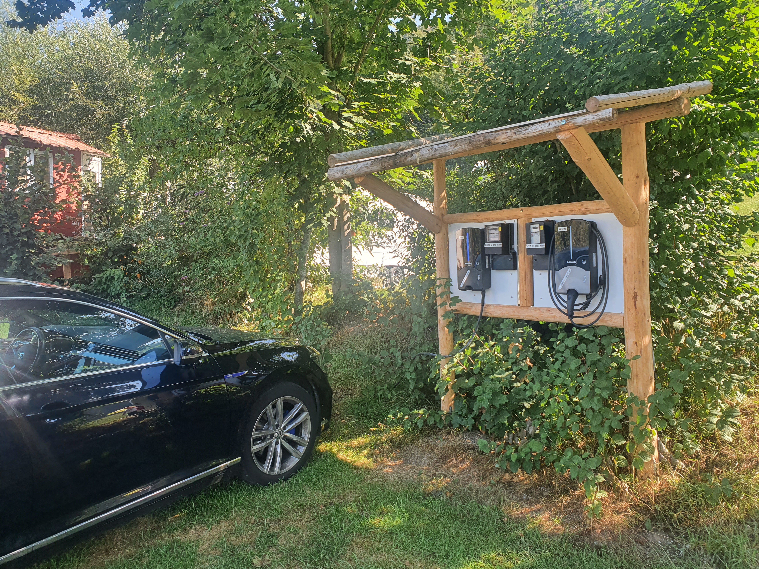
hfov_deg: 67.3
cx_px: 380
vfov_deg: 53.1
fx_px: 570
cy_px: 284
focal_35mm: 26
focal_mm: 4.32
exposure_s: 1/190
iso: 50
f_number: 2.4
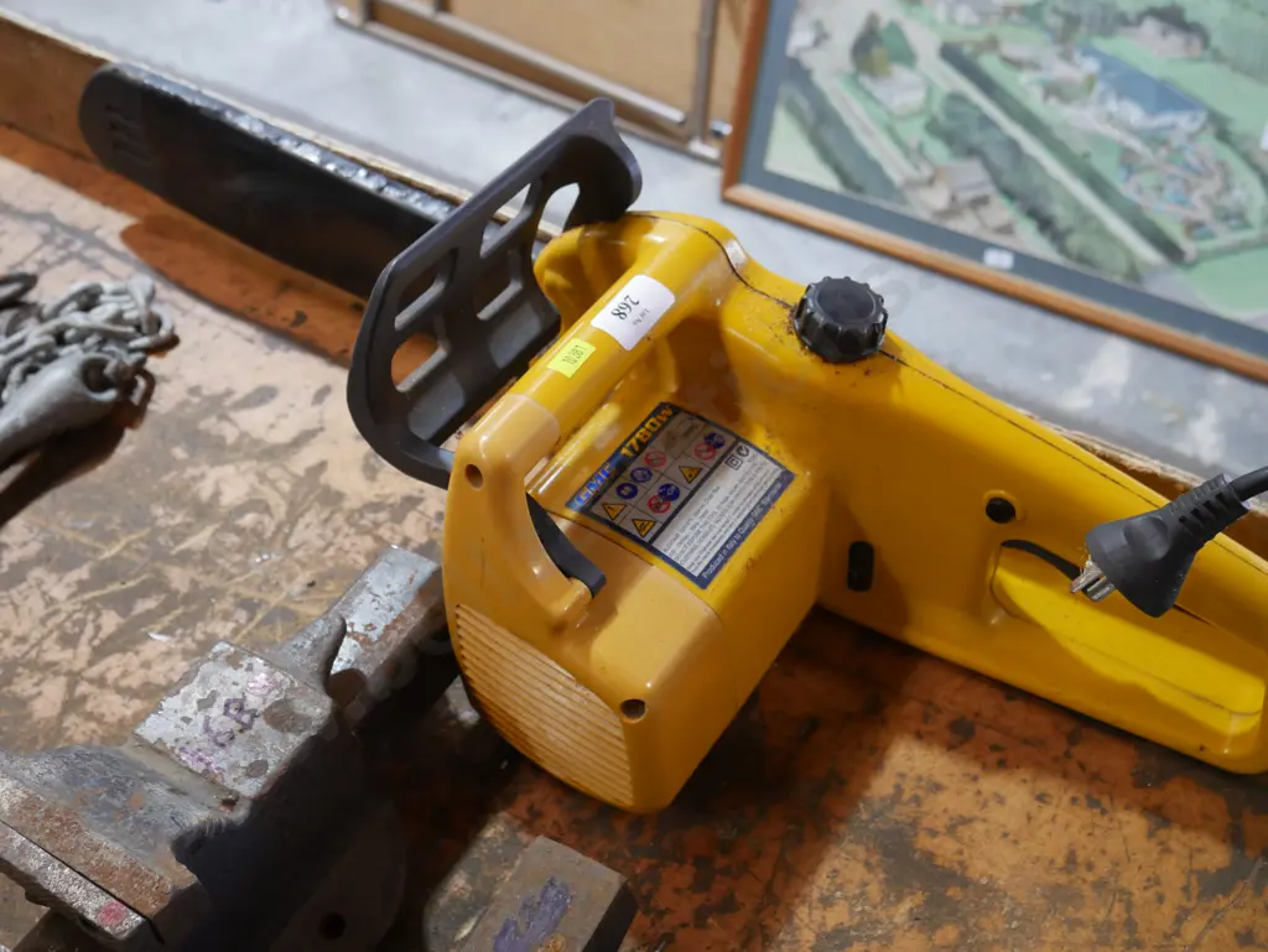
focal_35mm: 38
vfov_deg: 37.8
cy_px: 476
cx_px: 634
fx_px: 1393
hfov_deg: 49.0
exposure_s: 1/60
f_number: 4.5
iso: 640
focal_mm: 19
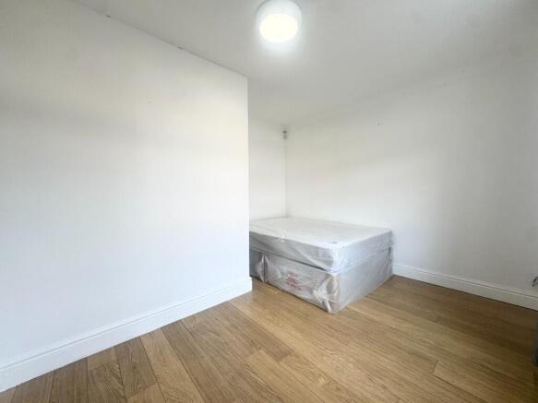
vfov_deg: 85.7
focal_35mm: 14
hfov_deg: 102.1
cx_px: 269
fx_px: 218
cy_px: 202
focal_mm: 2.22
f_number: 2.2
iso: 40
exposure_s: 1/109
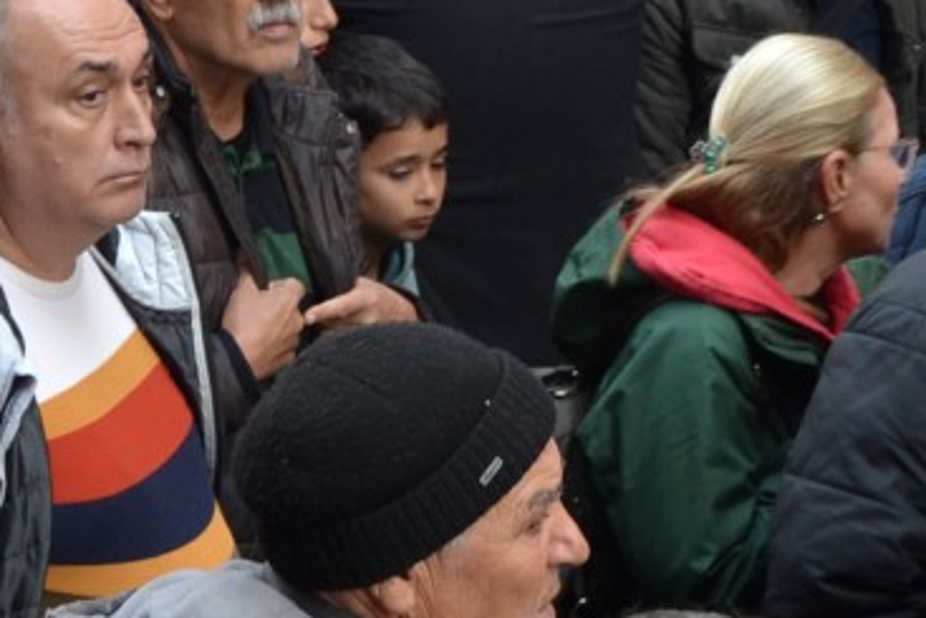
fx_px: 4426
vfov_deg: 7.7
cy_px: -502
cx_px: -184
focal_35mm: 172
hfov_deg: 11.7
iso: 400
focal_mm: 26
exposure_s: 1/125
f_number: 5.6
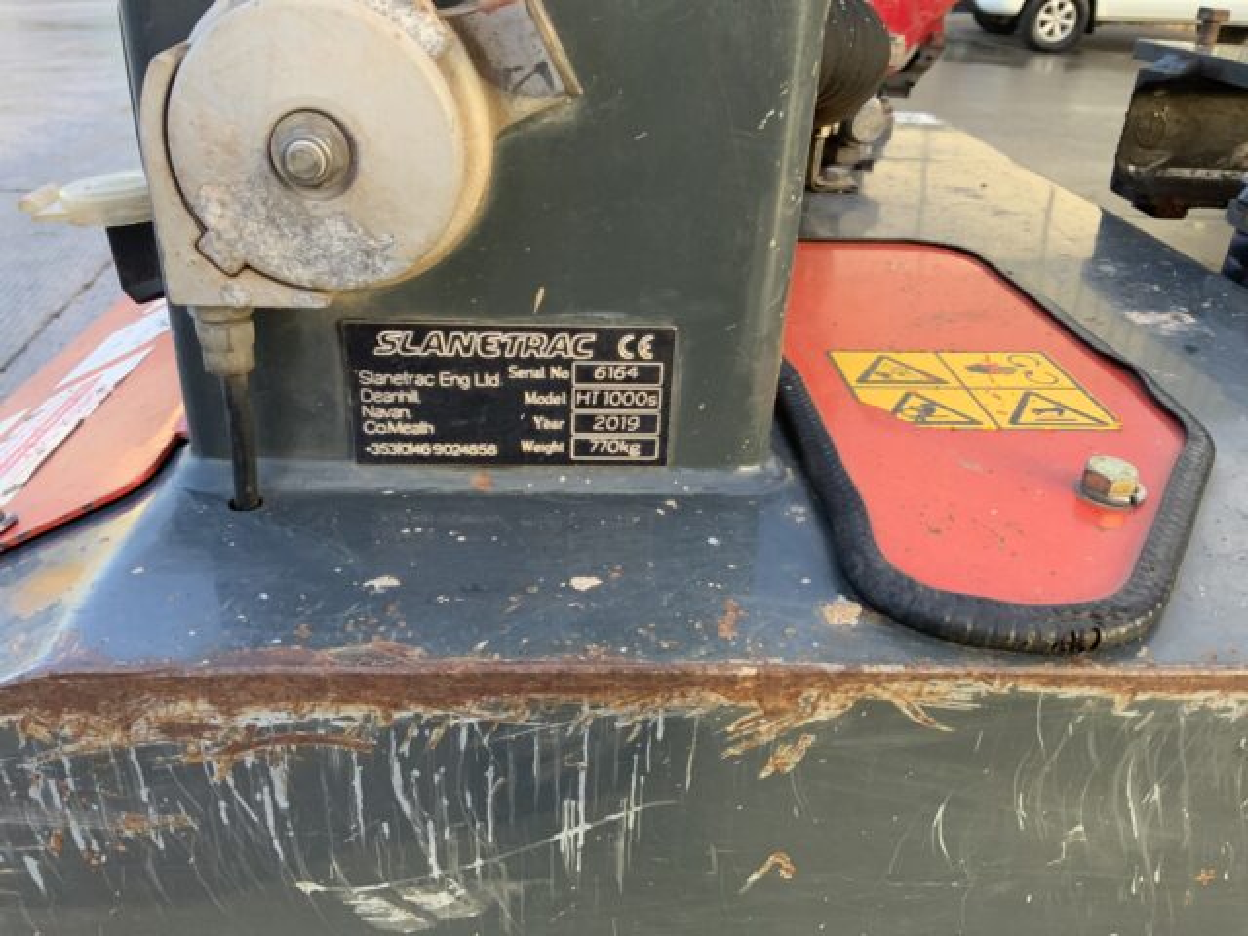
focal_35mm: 29
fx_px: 1046
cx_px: 624
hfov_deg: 61.7
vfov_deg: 48.2
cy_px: 468
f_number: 1.8
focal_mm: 3
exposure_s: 1/122
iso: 40
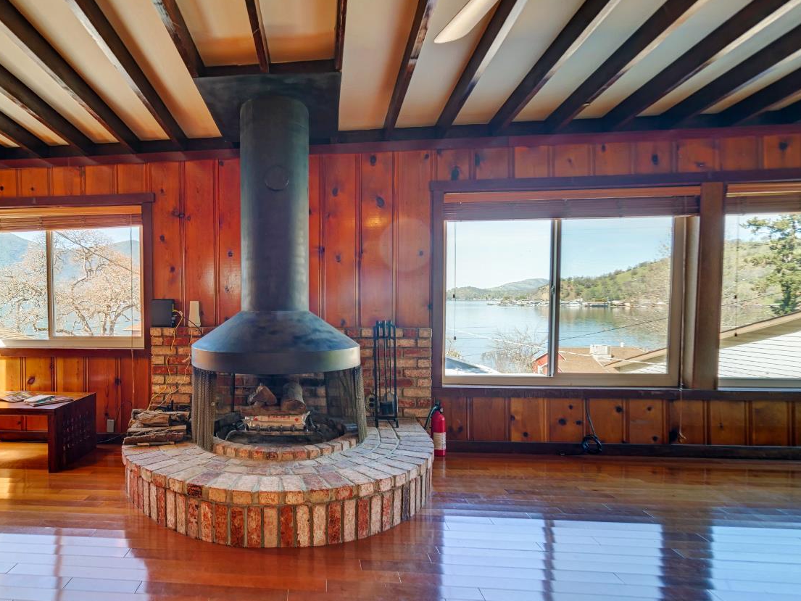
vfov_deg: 68.6
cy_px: 318
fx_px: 440
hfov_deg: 82.4
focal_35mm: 19
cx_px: 281
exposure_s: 1/100
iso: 160
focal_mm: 7
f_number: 2.8
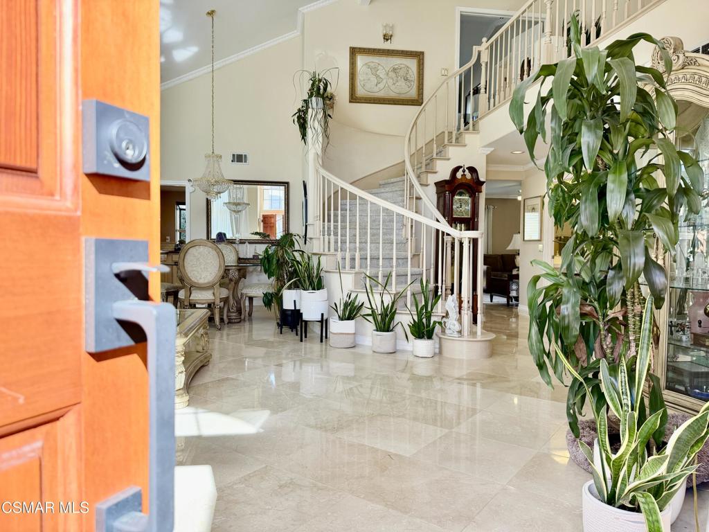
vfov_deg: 56.8
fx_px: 492
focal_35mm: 24
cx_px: 354
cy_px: 266
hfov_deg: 71.6
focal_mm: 6.76
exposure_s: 1/218
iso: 80
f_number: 1.78
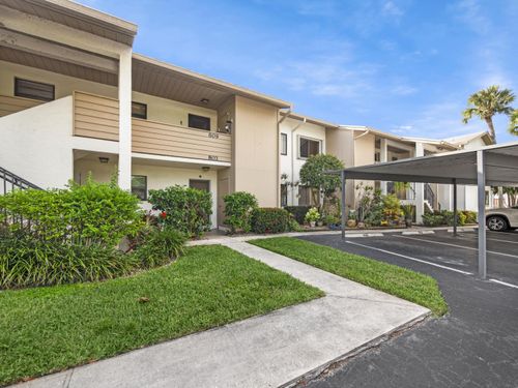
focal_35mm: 14
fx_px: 209
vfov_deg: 85.7
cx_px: 259
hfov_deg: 102.1
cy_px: 194
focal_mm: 7
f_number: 5.6
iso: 200
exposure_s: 1/250
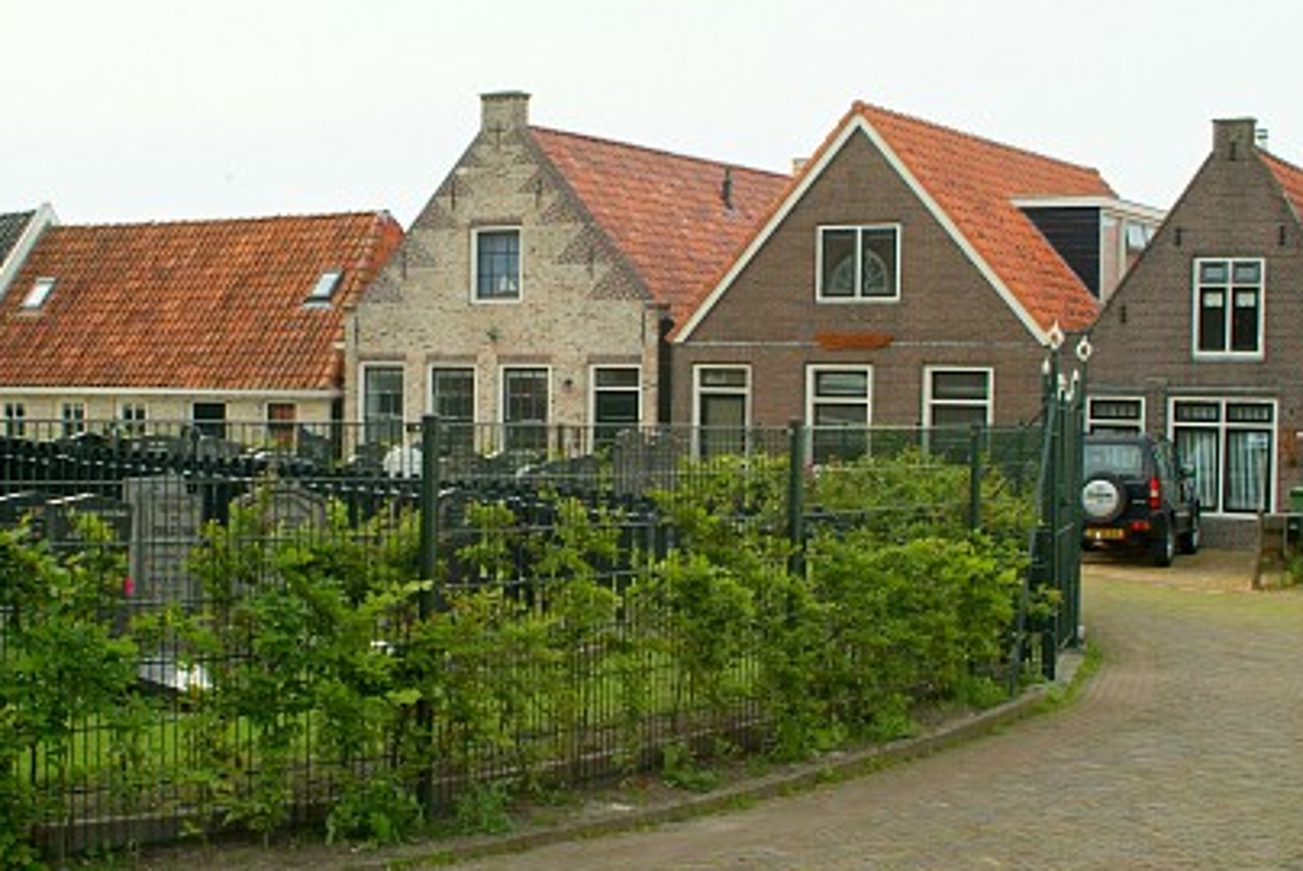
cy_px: 466
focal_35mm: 59
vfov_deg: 23.0
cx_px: 639
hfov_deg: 33.9
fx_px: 2137
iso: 400
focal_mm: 35
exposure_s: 1/180
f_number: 9.5
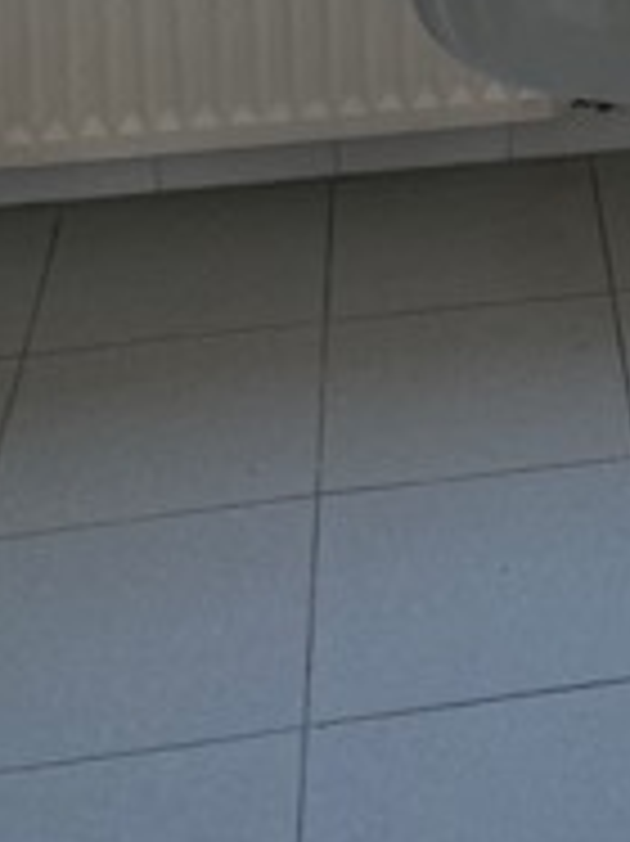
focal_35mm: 96
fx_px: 2332
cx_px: 922
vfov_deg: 17.7
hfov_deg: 14.4
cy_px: -518
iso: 80
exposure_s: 1/79
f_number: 1.8
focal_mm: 3.99
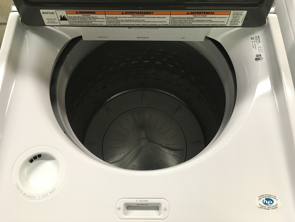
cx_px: 148
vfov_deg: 48.2
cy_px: 111
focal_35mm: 29
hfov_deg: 61.7
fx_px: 247
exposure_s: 1/30
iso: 200
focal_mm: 4.15
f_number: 2.2
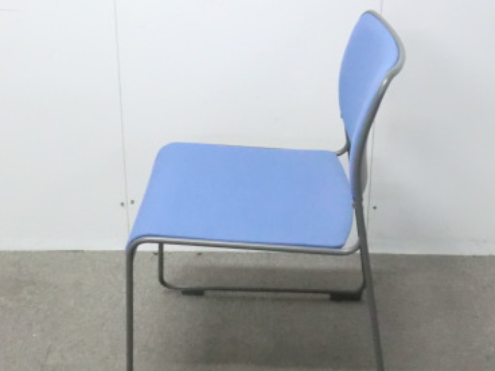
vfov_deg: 22.2
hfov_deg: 29.4
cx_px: 269
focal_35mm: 66
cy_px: 140
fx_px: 944
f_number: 3.9
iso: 800
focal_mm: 6.9
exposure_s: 1/40
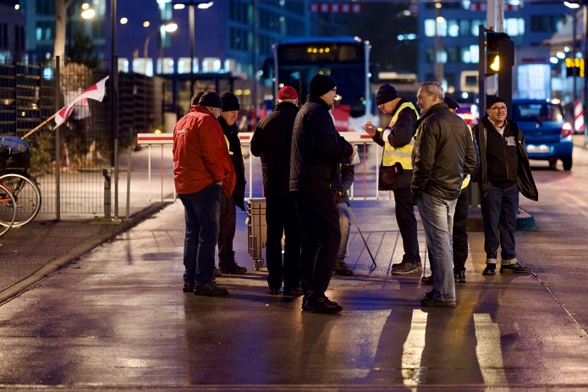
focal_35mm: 115
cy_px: 166
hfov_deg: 17.8
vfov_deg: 11.9
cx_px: 364
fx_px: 1878
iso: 2500
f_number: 1.4
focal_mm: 85
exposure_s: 1/125
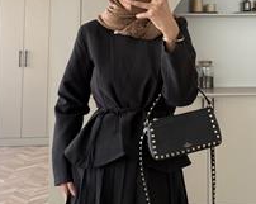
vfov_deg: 31.3
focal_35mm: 48
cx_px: 160
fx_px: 363
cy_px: 86
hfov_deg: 38.6
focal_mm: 6.76
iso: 160
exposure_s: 1/121
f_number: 1.78
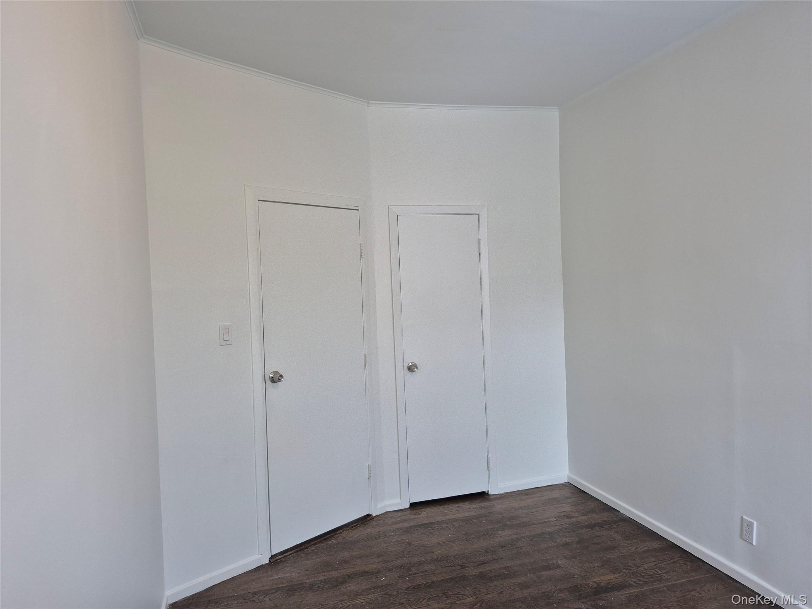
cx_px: 406
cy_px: 304
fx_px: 540
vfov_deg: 58.9
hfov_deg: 73.9
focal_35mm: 23
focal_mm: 5.4
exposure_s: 1/120
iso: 250
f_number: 1.8
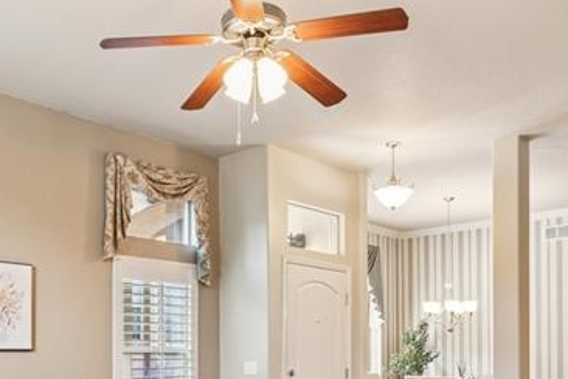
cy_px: 357
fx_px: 663
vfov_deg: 30.2
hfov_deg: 46.3
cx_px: 253
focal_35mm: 42
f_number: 11
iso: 100
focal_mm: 15
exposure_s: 1.3
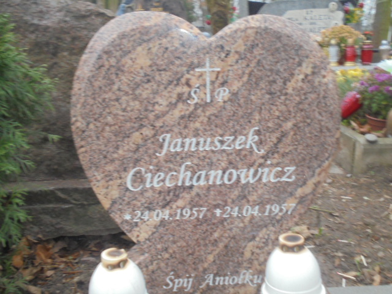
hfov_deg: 49.0
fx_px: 430
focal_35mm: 38
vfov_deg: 37.7
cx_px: 196
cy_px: 147
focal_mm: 6.9
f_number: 4.2
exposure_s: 1/30
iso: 250
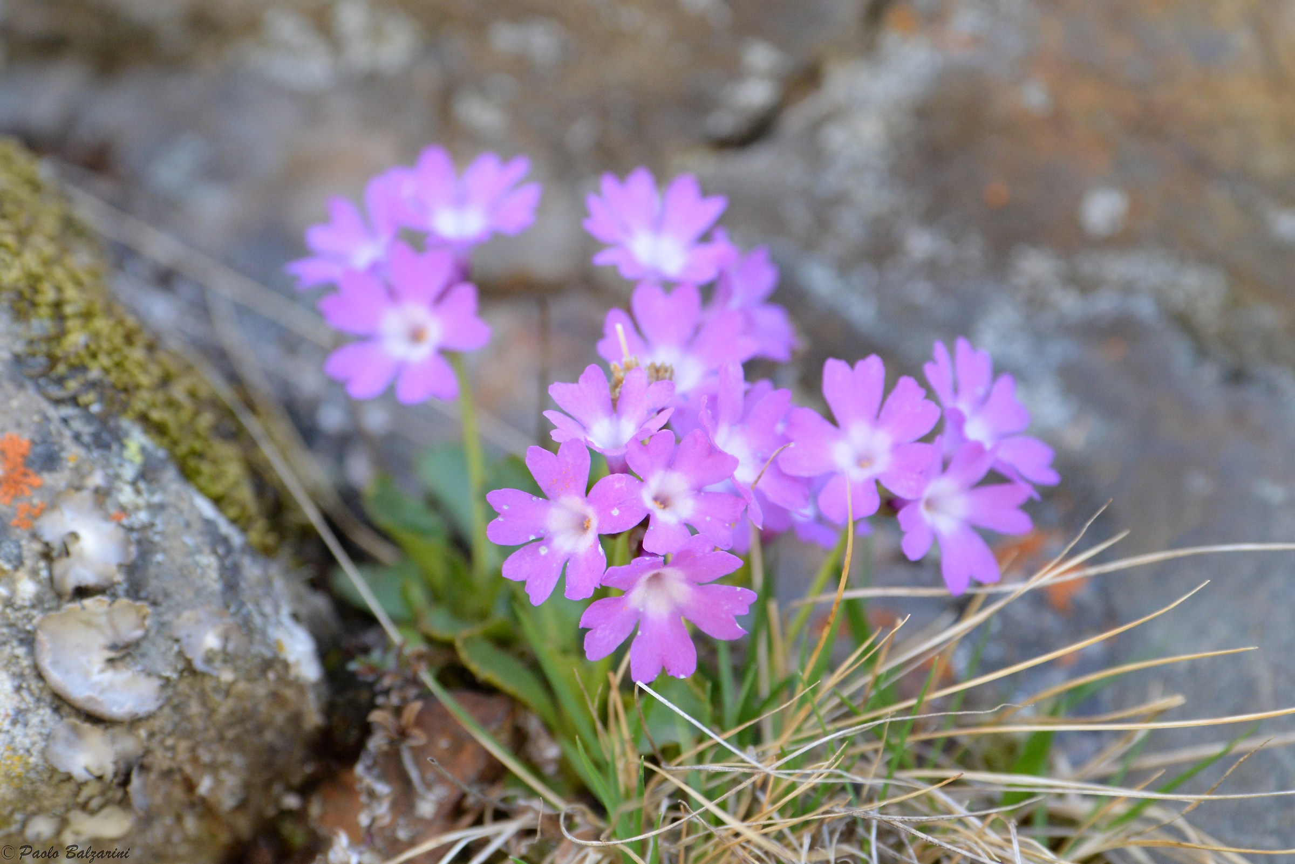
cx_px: 648
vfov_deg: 2.5
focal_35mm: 550
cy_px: 432
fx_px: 19791
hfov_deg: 3.7
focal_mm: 550
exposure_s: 1/640
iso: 3600
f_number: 8
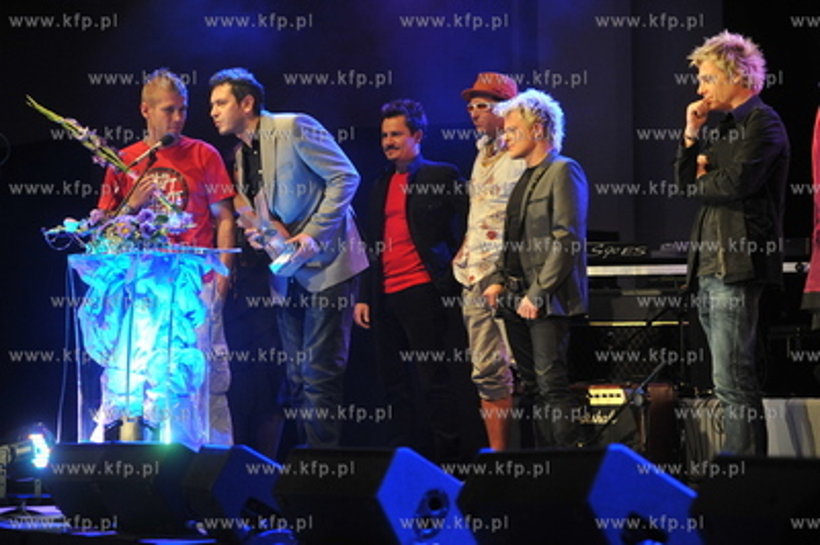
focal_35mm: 112
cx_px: 410
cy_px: 272
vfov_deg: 12.2
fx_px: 2549
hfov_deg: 18.3
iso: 2000
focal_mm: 112
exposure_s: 1/160
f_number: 4
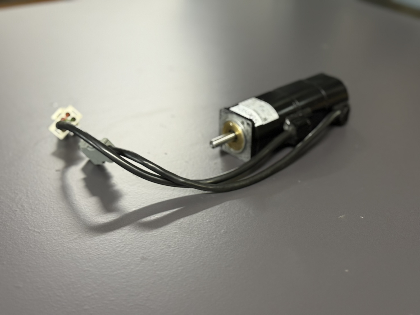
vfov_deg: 30.3
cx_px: 210
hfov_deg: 39.7
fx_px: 582
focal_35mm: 48
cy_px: 158
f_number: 1.78
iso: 200
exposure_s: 1/50
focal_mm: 6.76
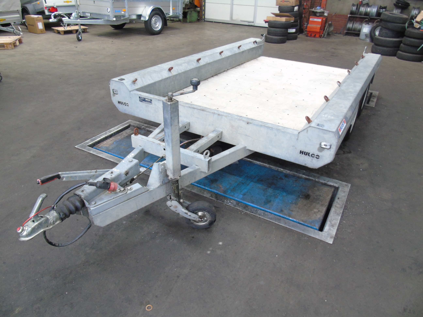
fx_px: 305
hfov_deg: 69.4
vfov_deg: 54.9
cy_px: 158
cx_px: 212
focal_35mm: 25
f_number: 3.4
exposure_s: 1/13
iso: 400
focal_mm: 4.4
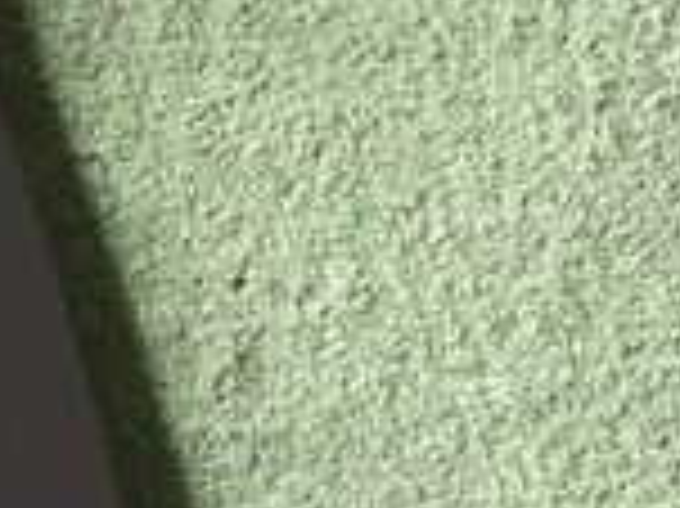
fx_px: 4534
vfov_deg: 6.4
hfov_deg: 8.3
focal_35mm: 231
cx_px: -464
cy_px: 387
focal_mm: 10.35
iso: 640
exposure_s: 1/60
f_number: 3.5
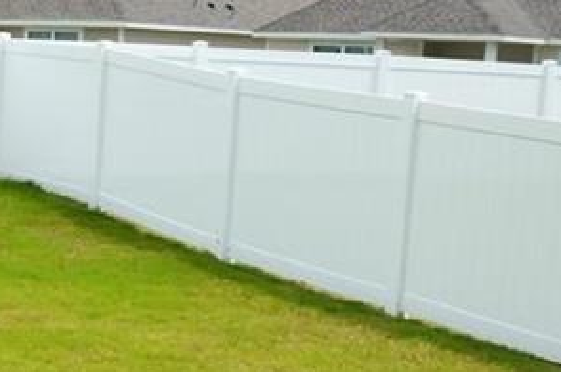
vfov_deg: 11.7
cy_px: 389
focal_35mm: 115
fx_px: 1789
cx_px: -158
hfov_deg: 16.8
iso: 100
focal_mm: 22
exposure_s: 1/250
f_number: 7.1
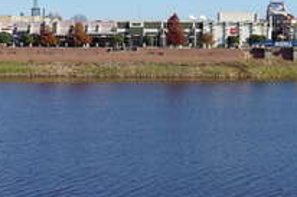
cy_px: 54
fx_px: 816
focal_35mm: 99
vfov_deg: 13.8
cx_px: 177
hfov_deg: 20.6
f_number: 11
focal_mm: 17
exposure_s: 1/160
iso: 100
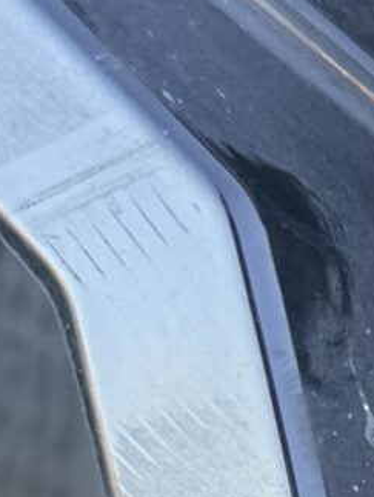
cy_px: 1096
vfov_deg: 9.5
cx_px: 951
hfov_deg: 7.3
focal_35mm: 190
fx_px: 2732
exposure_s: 1/217
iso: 160
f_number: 1.78
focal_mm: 6.76
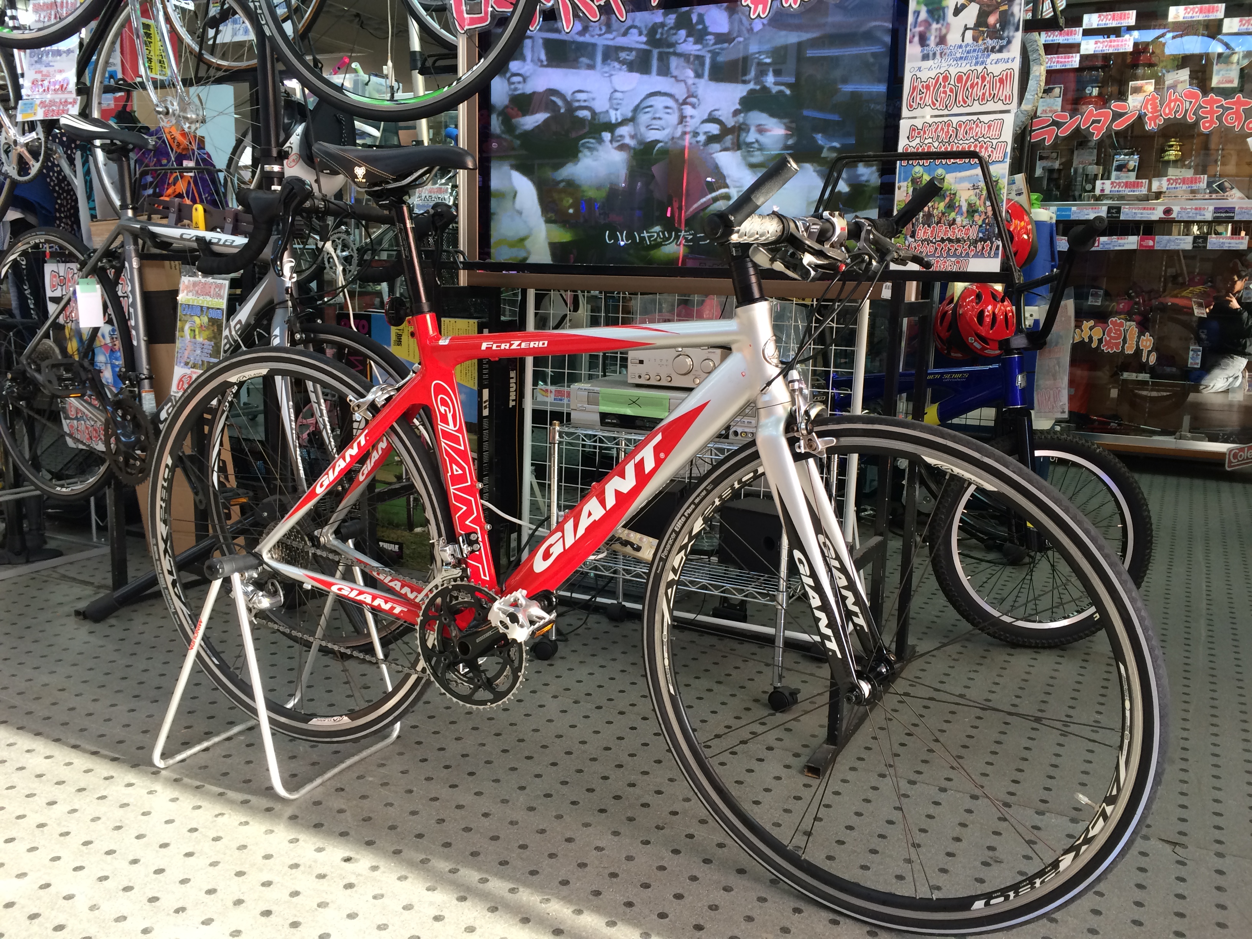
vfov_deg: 48.2
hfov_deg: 61.7
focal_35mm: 29
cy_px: 470
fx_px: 1049
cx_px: 626
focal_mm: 4.15
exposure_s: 1/40
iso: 40
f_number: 2.2
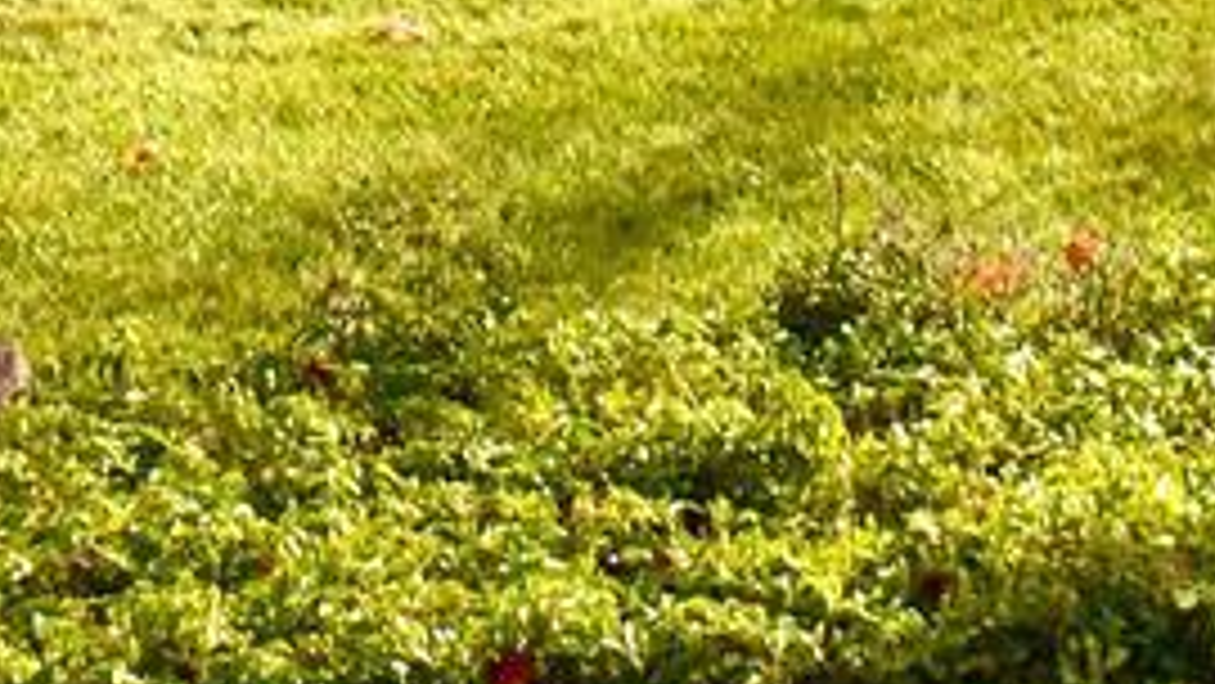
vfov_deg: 4.5
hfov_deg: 8.2
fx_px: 8443
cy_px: -1217
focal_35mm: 262
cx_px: 544
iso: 100
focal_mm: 22
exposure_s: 1/200
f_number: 9
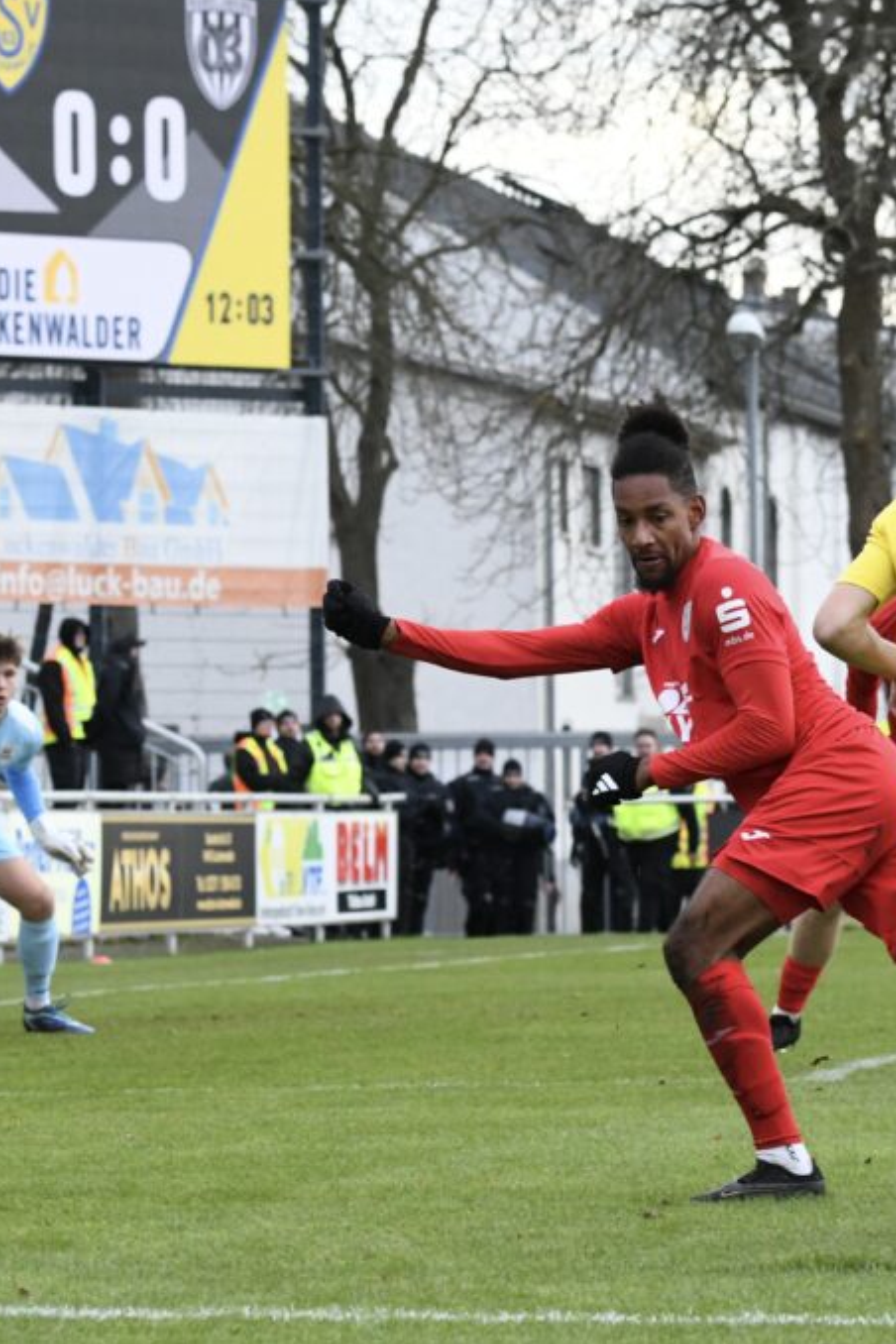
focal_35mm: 204
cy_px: 669
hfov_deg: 6.7
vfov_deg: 10.1
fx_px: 7615
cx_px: 373
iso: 4000
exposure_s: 1/1600
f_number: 7.1
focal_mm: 135
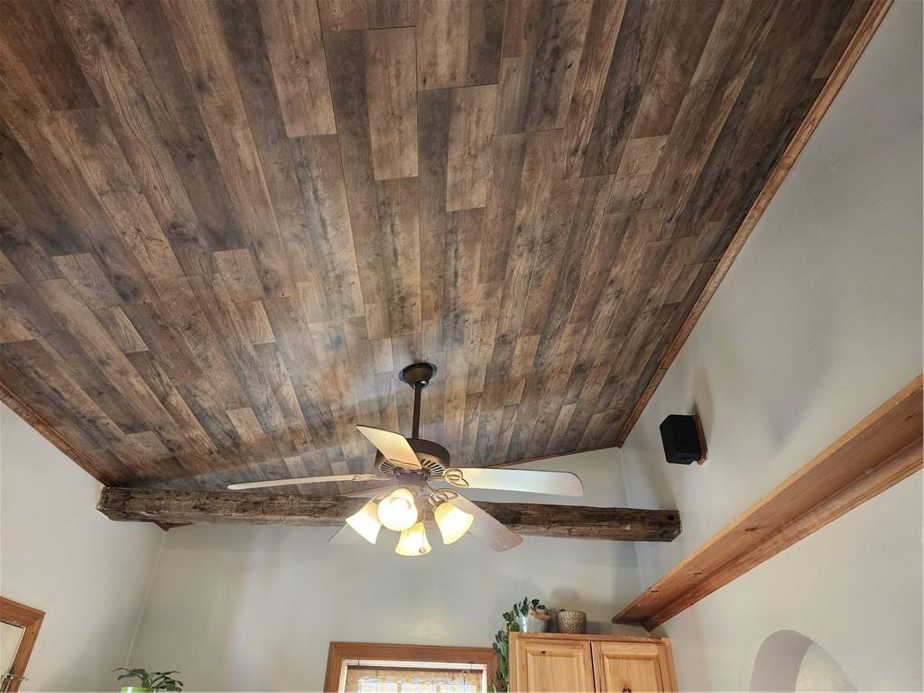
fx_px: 614
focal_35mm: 23
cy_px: 346
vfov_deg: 58.9
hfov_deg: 73.9
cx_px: 462
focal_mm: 6.4
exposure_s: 1/120
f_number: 1.8
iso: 320
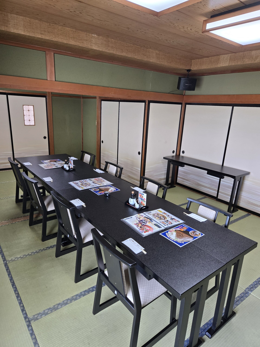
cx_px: 130
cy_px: 174
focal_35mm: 23
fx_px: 230
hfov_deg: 58.9
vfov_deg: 73.9
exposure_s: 1/120
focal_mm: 5.4
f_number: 1.8
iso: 125
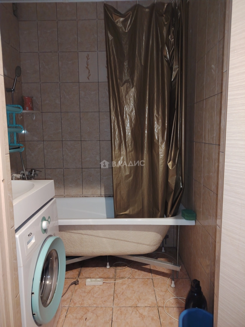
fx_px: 226
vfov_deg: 71.6
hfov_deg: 56.8
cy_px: 164
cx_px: 122
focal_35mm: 24
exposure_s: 1/16.7
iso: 4472
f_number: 1.75
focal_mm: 5.25
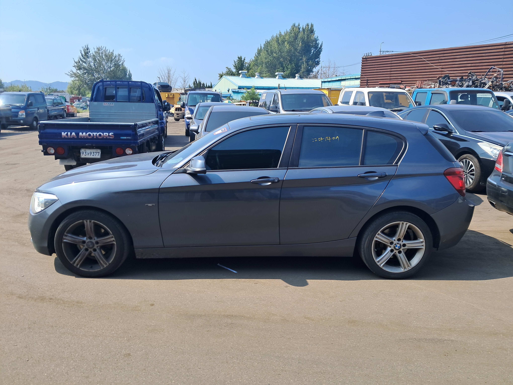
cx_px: 256
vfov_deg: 51.4
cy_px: 192
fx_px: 400
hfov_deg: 65.3
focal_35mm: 27
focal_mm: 4
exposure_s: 1/586
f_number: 1.8
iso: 50
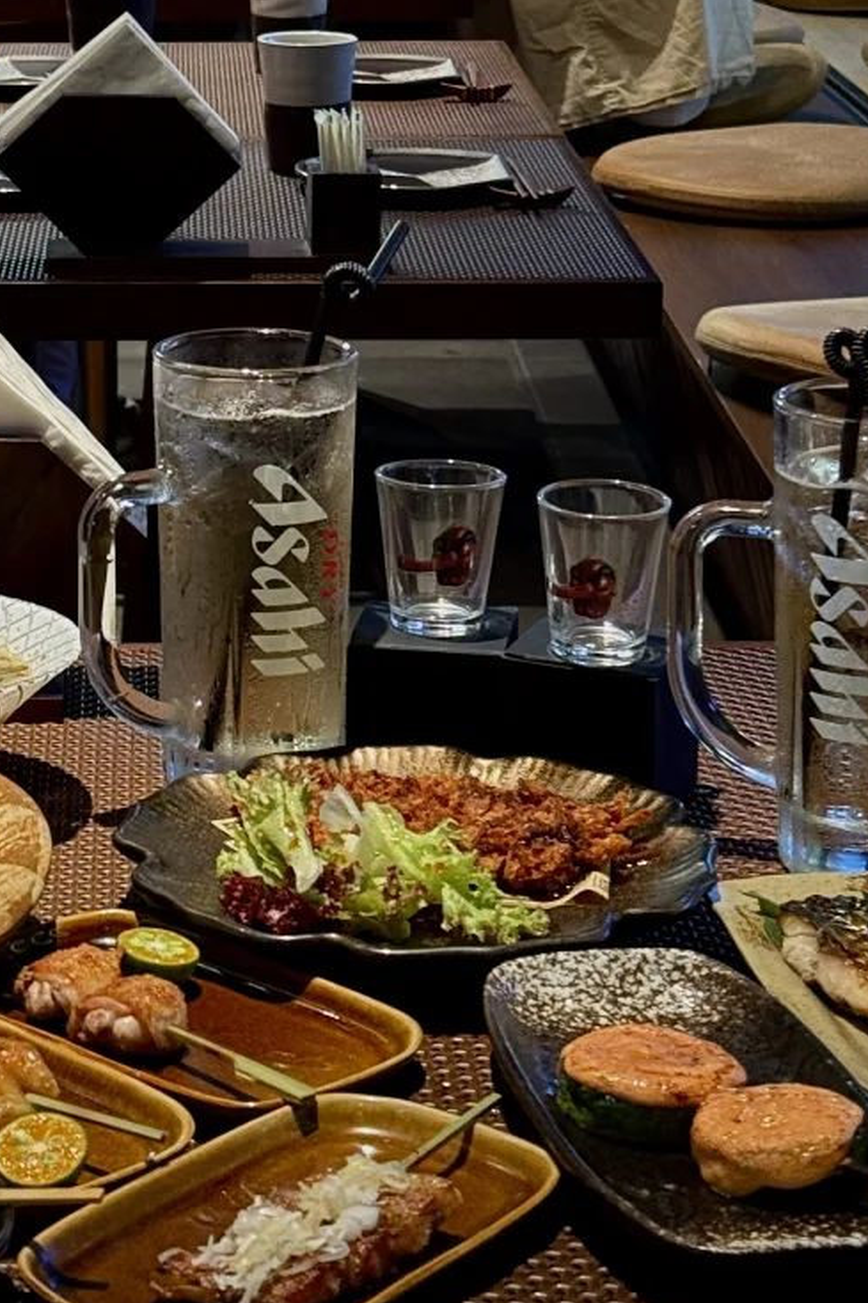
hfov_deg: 13.9
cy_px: 156
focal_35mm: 98
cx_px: 256
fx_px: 3546
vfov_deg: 20.4
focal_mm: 6.76
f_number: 1.78
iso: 200
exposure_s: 1/33
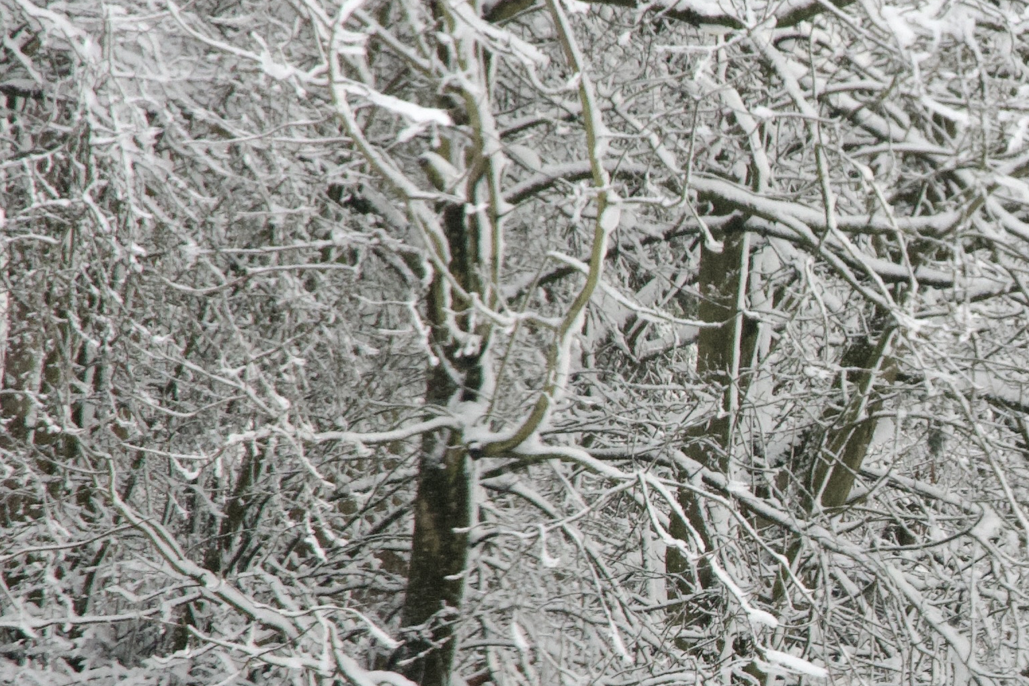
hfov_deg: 4.4
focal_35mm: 464
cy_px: 508
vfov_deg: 3.0
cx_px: 1381
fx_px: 13254
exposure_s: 1/500
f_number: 11
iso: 500
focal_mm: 85
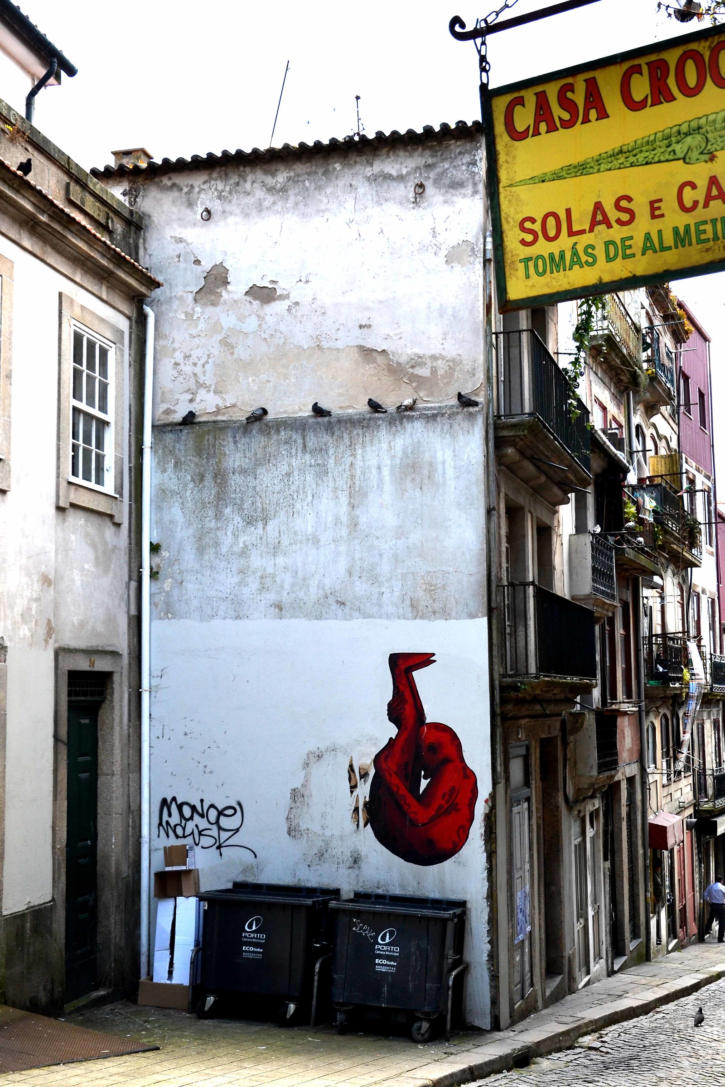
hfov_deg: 35.5
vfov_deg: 51.3
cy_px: 544
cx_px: 362
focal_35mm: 38
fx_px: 1133
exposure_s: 1/200
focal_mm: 25
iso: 200
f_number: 7.1
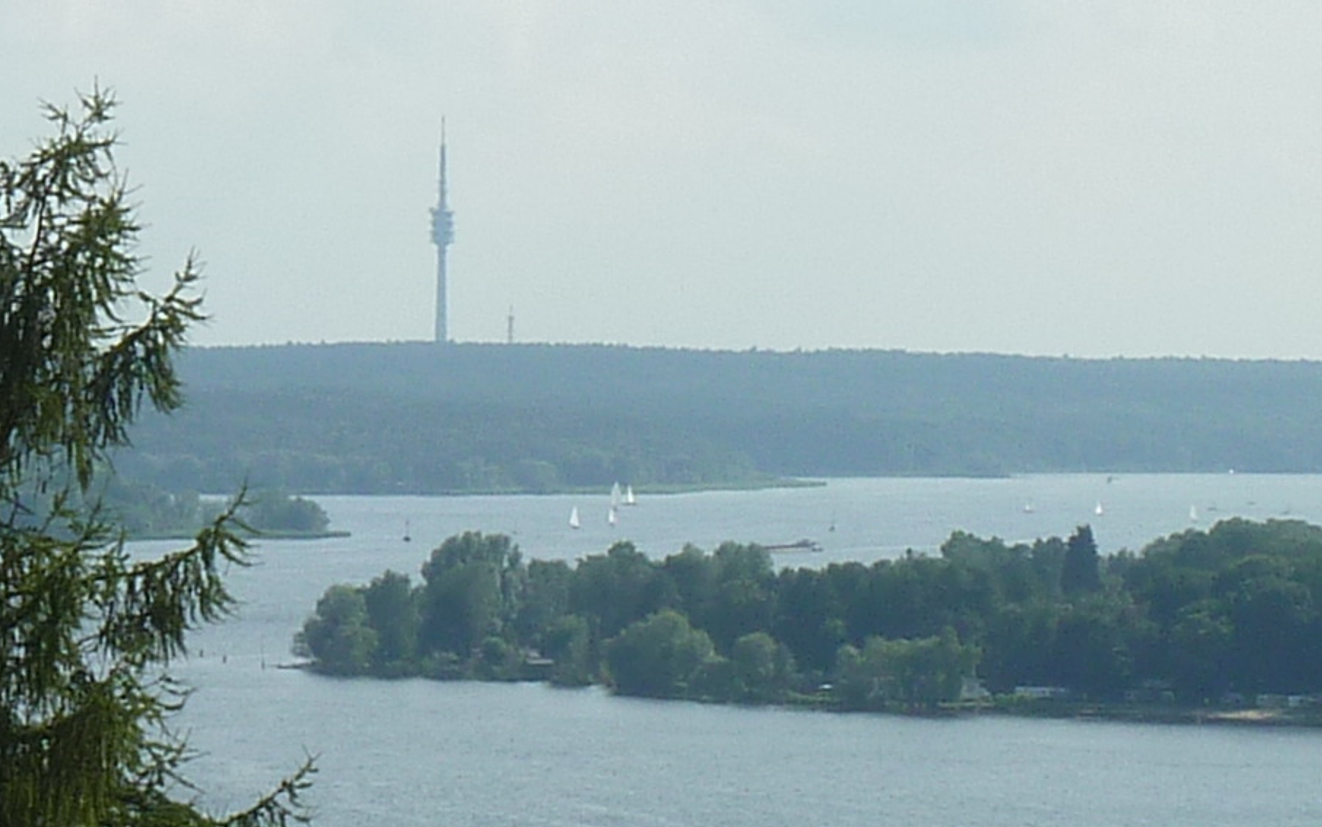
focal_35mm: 271
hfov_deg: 7.7
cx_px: 457
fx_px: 9766
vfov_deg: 4.8
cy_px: 463
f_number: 5.6
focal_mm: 10.3
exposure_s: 1/500
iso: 80
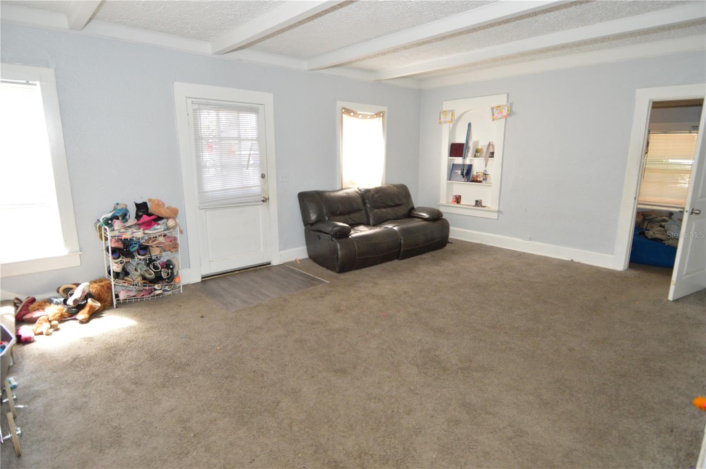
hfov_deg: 90.1
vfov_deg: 67.3
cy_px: 234
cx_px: 353
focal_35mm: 18
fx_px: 353
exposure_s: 1/60
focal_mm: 12
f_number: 4
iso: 800
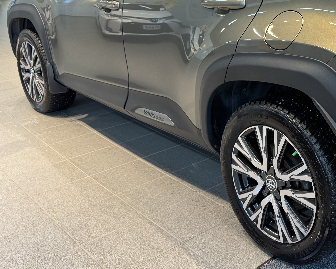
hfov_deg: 39.2
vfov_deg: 33.3
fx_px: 438
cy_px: 60
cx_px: 298
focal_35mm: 44
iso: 200
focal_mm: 6.76
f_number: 1.78
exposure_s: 1/100
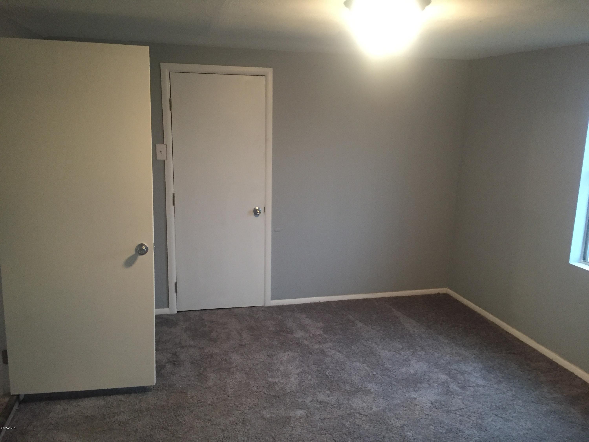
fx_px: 493
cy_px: 221
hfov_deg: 61.7
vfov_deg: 48.2
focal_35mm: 29
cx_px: 294
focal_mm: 4.15
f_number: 2.2
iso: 320
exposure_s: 1/33
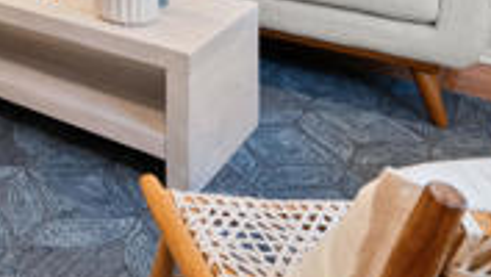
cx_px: -141
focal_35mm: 53
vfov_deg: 18.1
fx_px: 691
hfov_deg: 30.9
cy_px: -220
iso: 250
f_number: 9
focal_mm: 14
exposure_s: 1/5
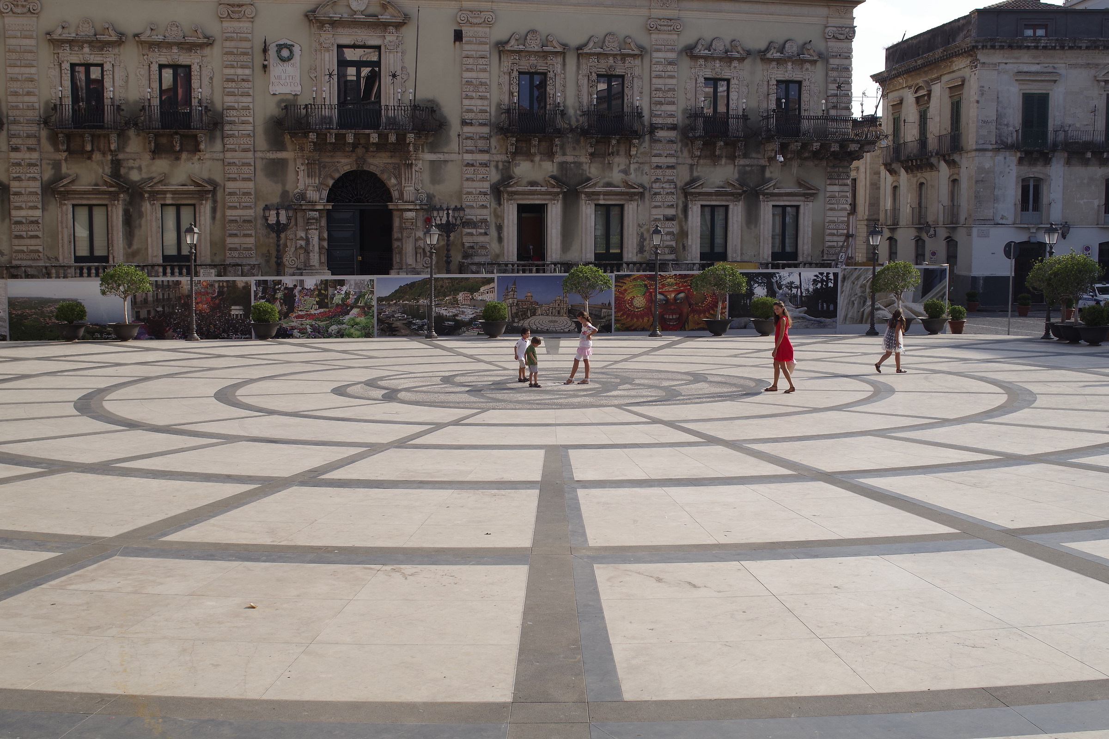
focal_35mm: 42
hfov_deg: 46.4
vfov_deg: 31.9
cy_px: 370
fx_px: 1294
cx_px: 554
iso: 100
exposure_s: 1/180
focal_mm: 28
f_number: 8
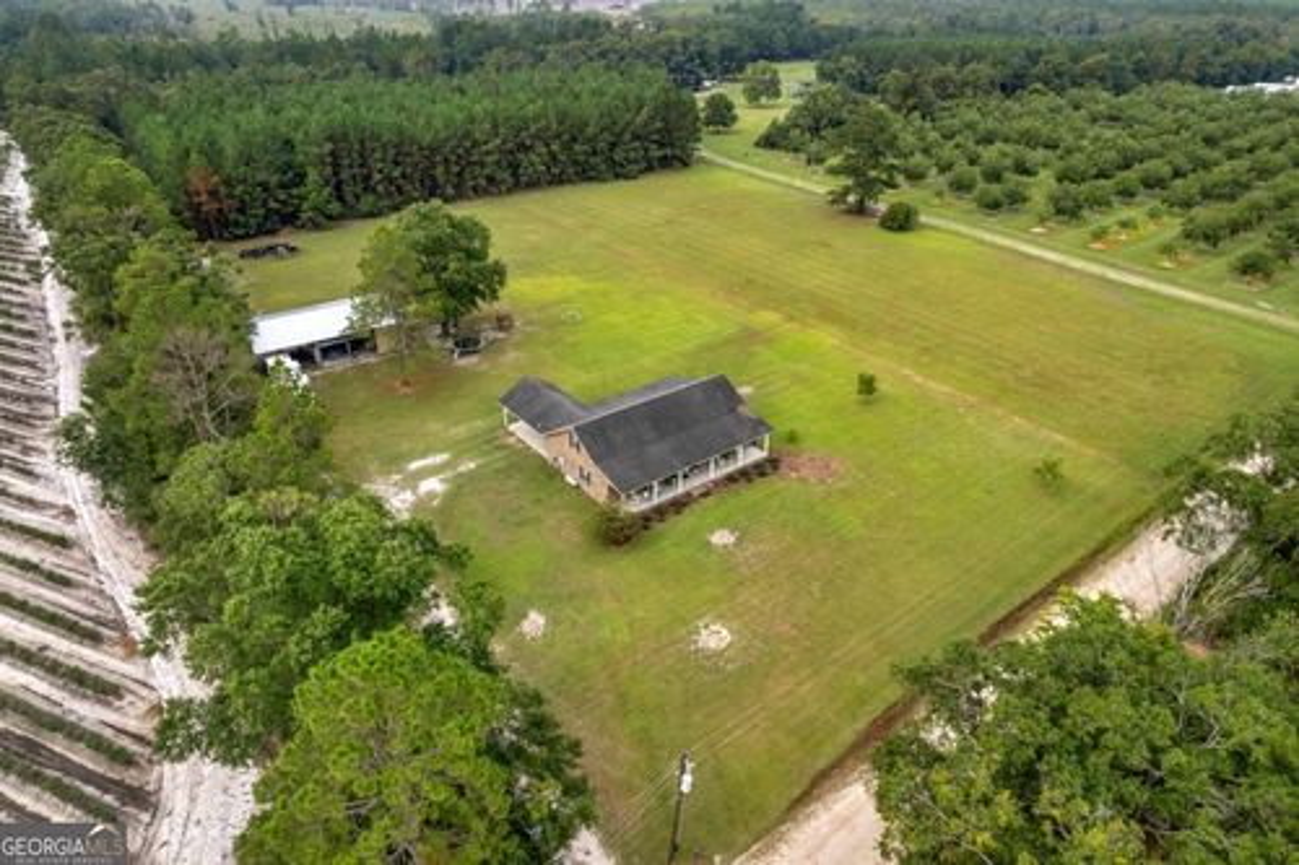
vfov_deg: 57.2
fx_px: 794
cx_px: 650
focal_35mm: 22
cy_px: 432
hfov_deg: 78.6
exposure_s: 1/1000
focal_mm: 8.38
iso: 100
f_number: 2.8
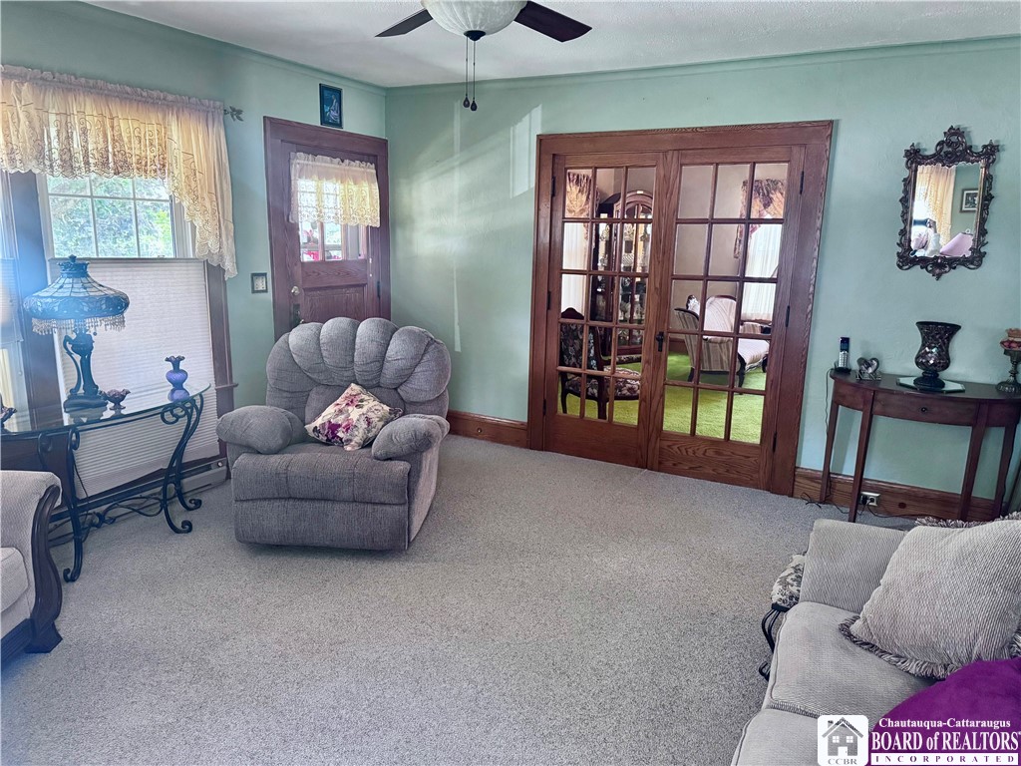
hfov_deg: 71.6
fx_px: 708
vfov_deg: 56.8
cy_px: 383
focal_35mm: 24
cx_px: 510
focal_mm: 6.76
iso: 640
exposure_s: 1/60
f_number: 1.78
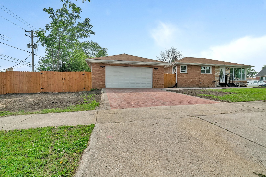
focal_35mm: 16
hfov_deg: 96.7
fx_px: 118
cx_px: 133
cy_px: 88
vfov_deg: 73.8
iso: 400
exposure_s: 1/400
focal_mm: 16
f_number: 9
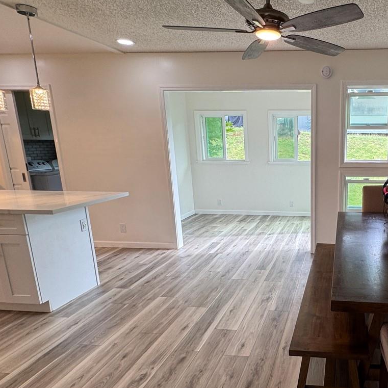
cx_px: 315
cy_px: 220
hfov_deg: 56.2
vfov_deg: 60.7
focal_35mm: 26
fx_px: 330
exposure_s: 1/120
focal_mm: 2.22
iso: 50
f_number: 2.2
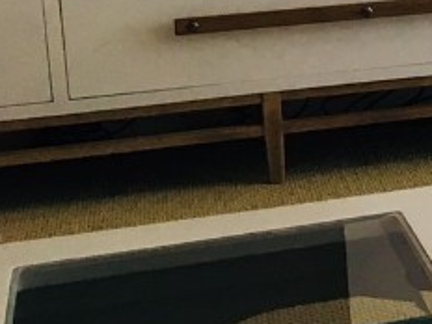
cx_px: 914
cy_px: -28
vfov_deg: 11.4
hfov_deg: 13.0
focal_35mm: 128
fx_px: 1597
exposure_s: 1/30
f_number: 2.2
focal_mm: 4.15
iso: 50
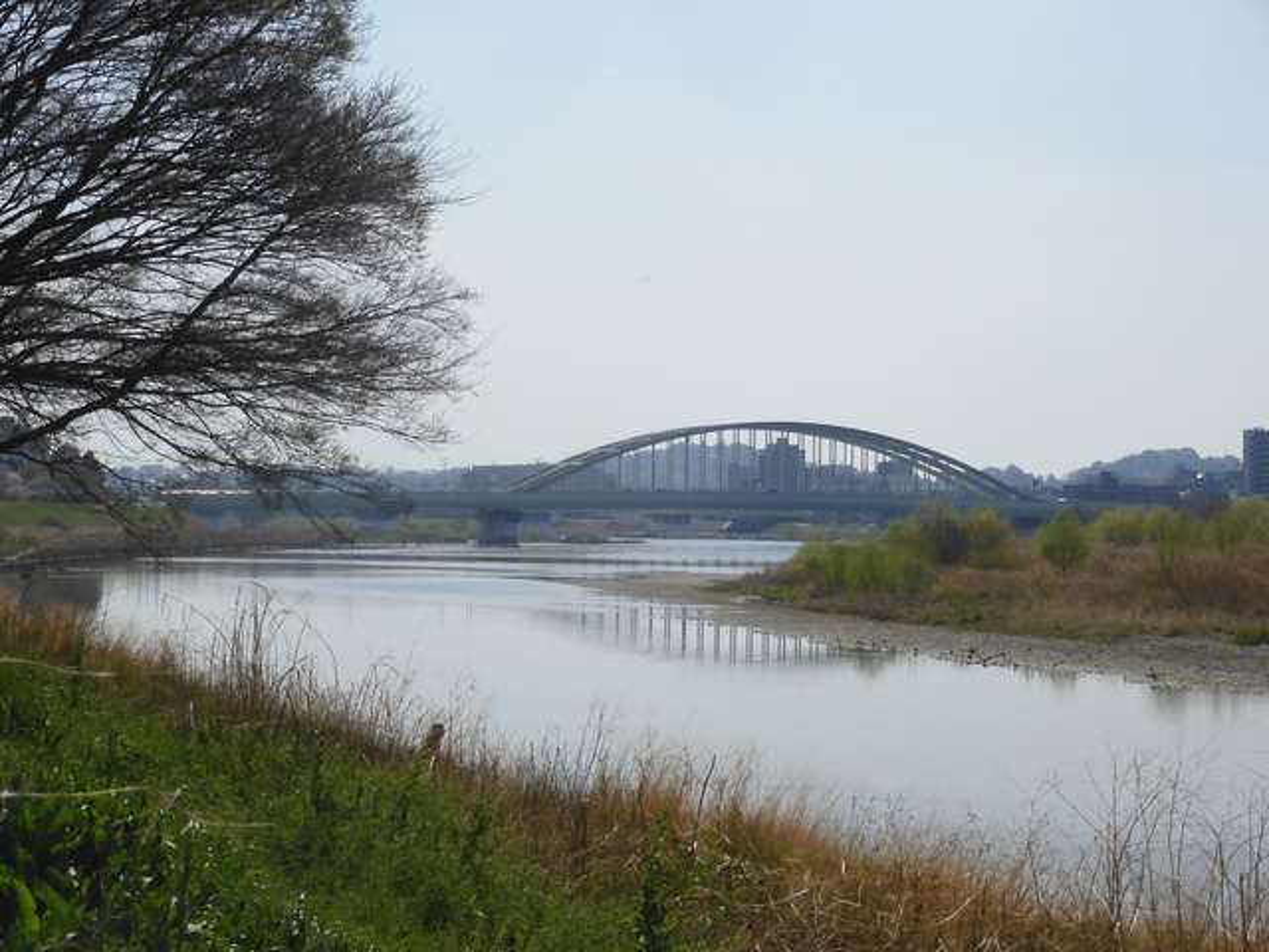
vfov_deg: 19.1
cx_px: 634
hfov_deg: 25.3
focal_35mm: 77
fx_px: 2823
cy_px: 476
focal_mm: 13.7
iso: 100
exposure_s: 1/1600
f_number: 4.5
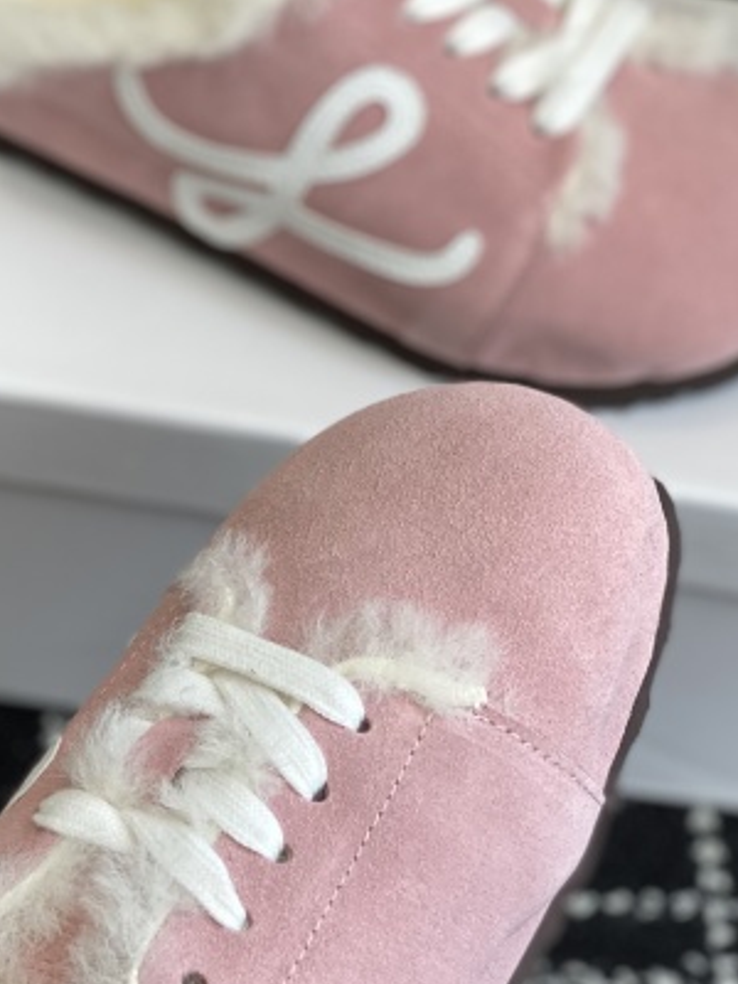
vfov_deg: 18.8
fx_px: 2956
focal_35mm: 104
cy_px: 332
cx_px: 317
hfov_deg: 14.2
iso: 20
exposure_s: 1/153
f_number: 2
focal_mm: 6
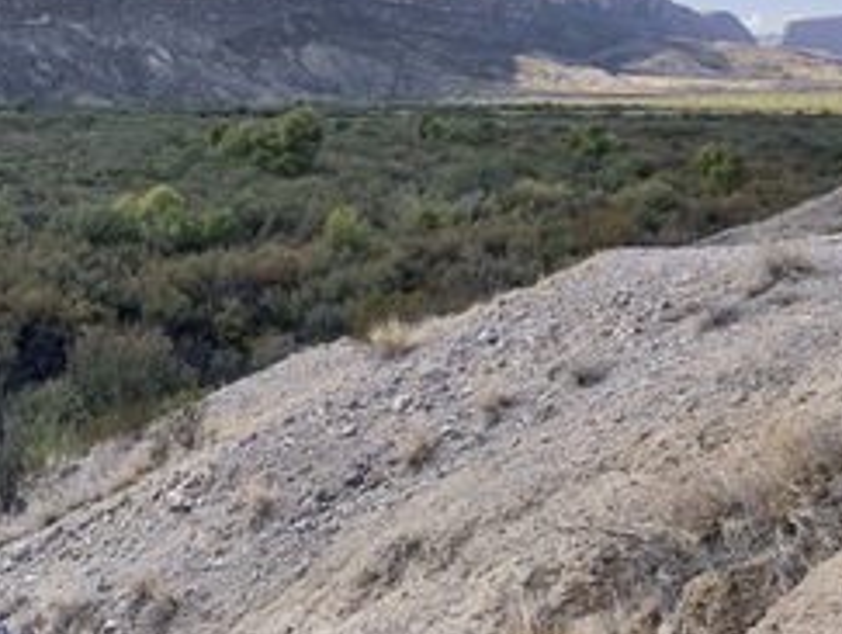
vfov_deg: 30.9
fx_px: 1121
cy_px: 135
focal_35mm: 46
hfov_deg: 39.6
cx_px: 173
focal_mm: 3.99
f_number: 1.8
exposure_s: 1/941
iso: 20
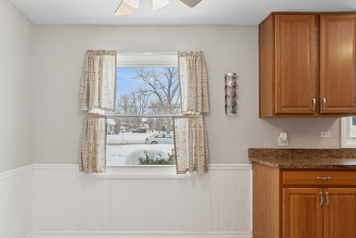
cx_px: 143
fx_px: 233
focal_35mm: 24
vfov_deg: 53.7
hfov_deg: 73.9
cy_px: 137
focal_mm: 13
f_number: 8
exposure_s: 1/50
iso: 320
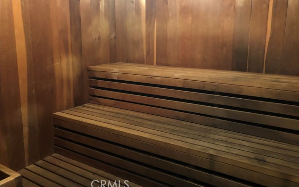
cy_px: 78
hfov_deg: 62.9
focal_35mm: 30
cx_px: 150
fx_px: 245
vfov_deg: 41.7
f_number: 1.8
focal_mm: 3.99
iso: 125
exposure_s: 1/4
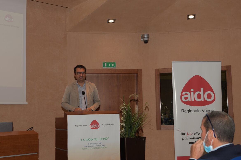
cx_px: 120
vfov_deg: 26.0
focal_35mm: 52
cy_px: 80
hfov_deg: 38.2
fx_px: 348
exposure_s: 1/60
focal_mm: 44
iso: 500
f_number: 6.3
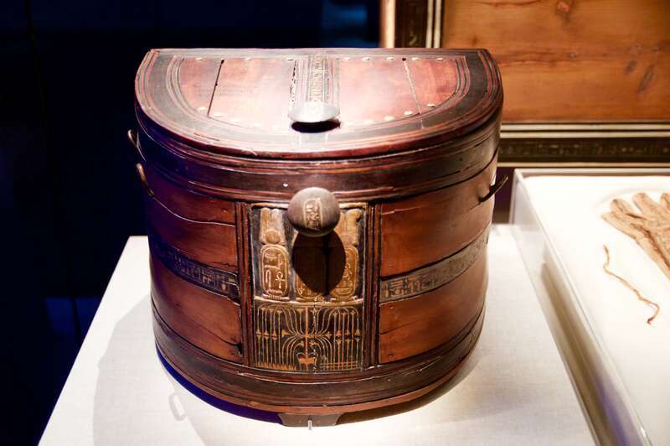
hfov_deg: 42.4
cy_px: 223
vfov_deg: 28.9
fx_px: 865
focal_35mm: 46
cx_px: 335
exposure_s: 1/15
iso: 1600
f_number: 2.8
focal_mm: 31
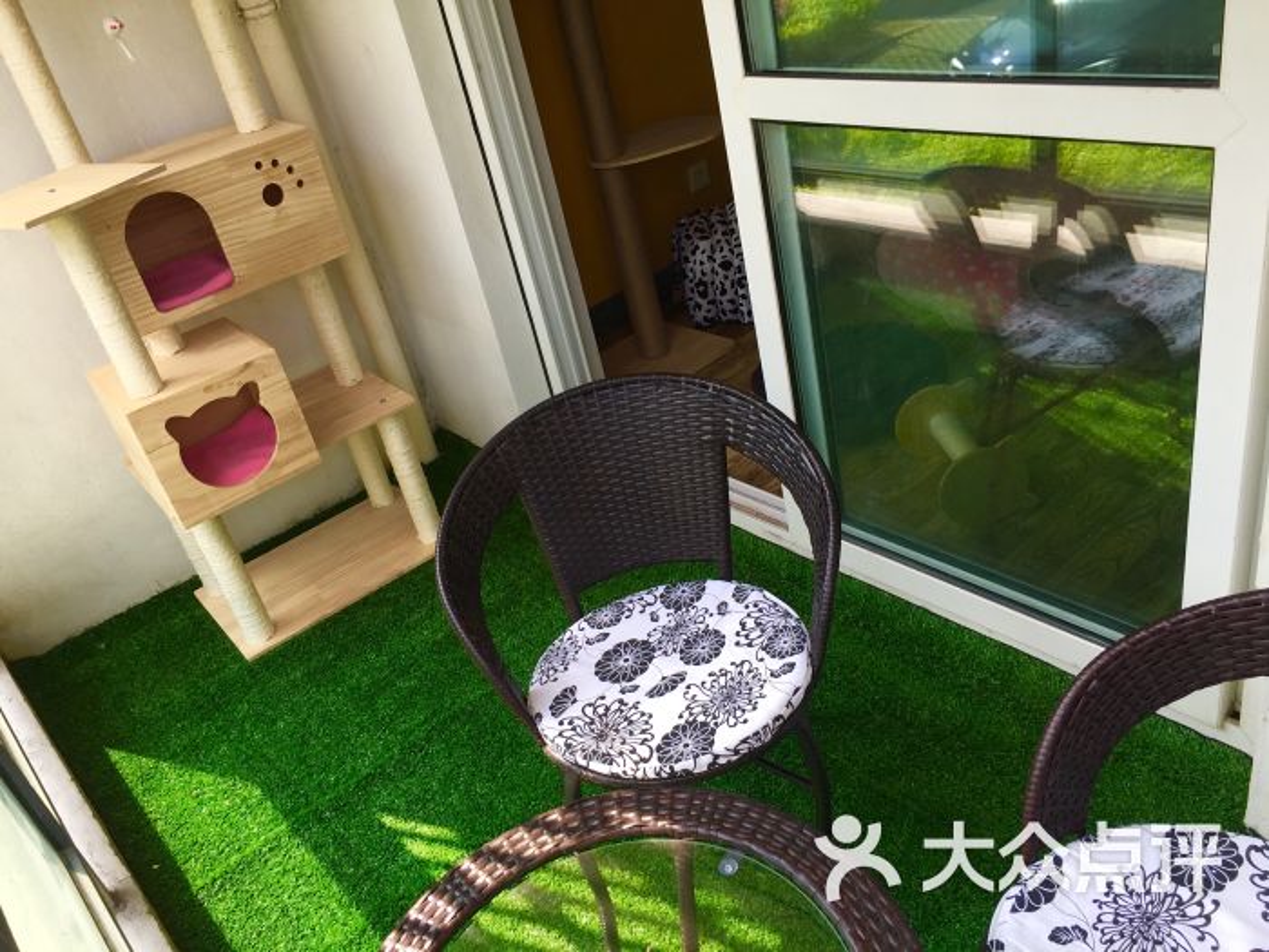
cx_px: 634
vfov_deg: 48.2
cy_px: 476
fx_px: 1063
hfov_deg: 61.7
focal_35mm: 29
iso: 25
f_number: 2.2
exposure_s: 1/177
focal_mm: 4.15
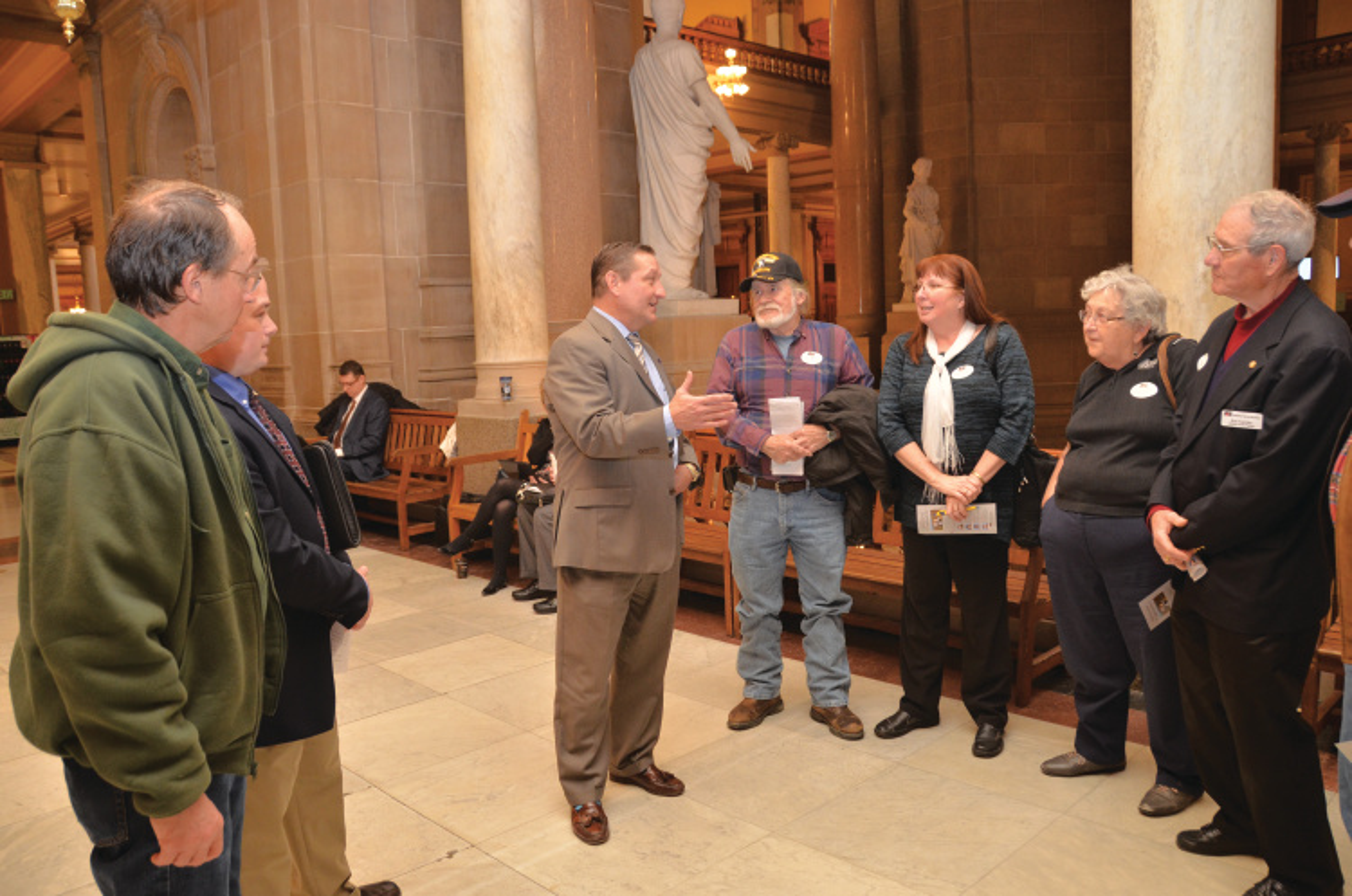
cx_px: 676
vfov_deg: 47.8
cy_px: 448
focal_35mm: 27
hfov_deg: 67.5
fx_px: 1012
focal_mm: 18
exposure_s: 1/60
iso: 800
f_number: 4
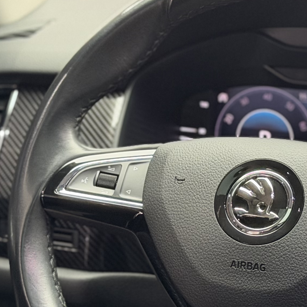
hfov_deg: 11.6
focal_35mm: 150
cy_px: 193
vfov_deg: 11.6
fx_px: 1505
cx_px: 287
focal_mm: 6.76
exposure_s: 1/33
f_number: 1.78
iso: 400
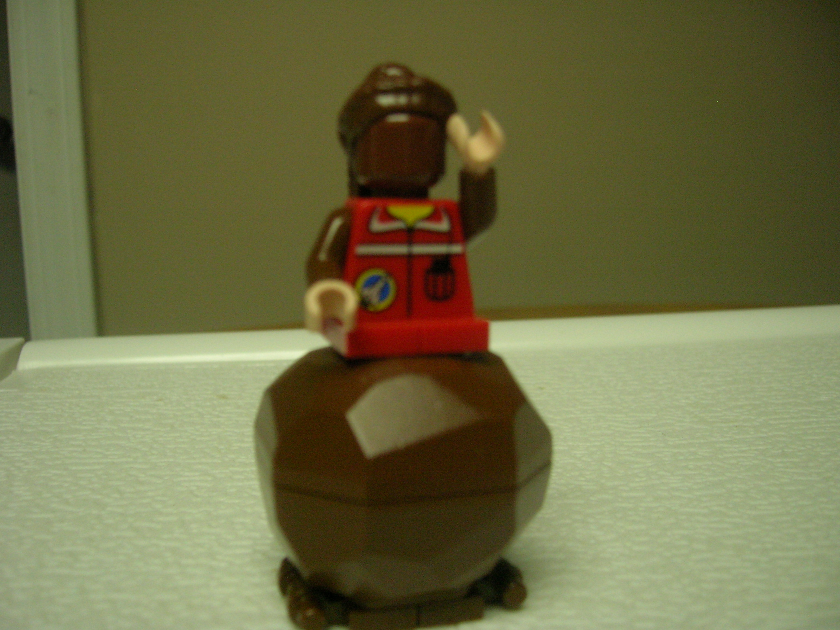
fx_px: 849
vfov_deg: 40.7
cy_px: 315
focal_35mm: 35
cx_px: 420
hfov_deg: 52.6
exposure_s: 1/60
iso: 200
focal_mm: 5.8
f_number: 2.9
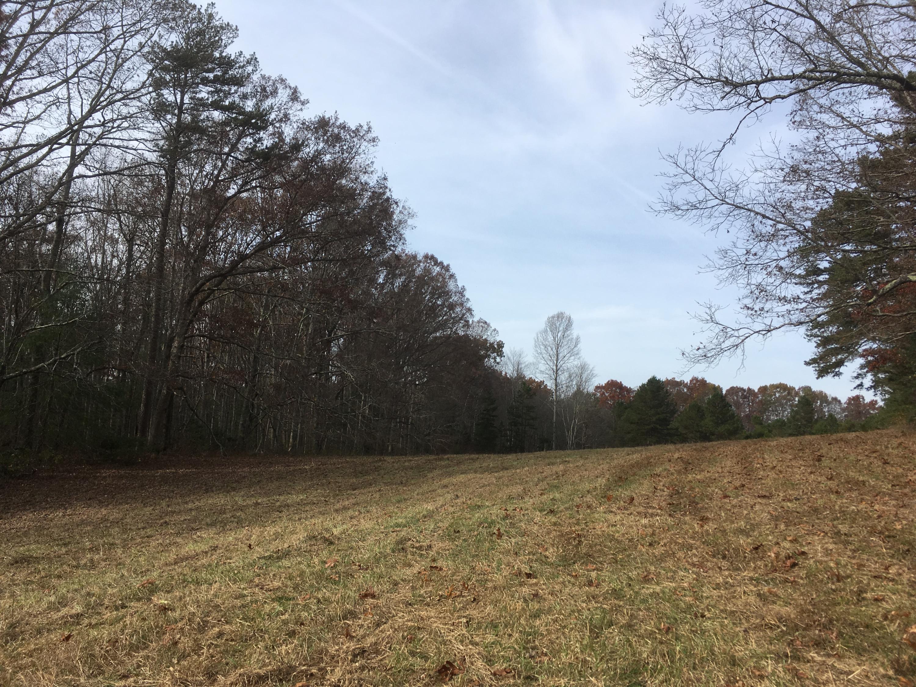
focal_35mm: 29
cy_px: 344
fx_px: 767
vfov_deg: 48.2
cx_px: 458
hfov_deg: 61.7
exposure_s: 1/1508
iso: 25
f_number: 2.2
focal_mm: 4.15
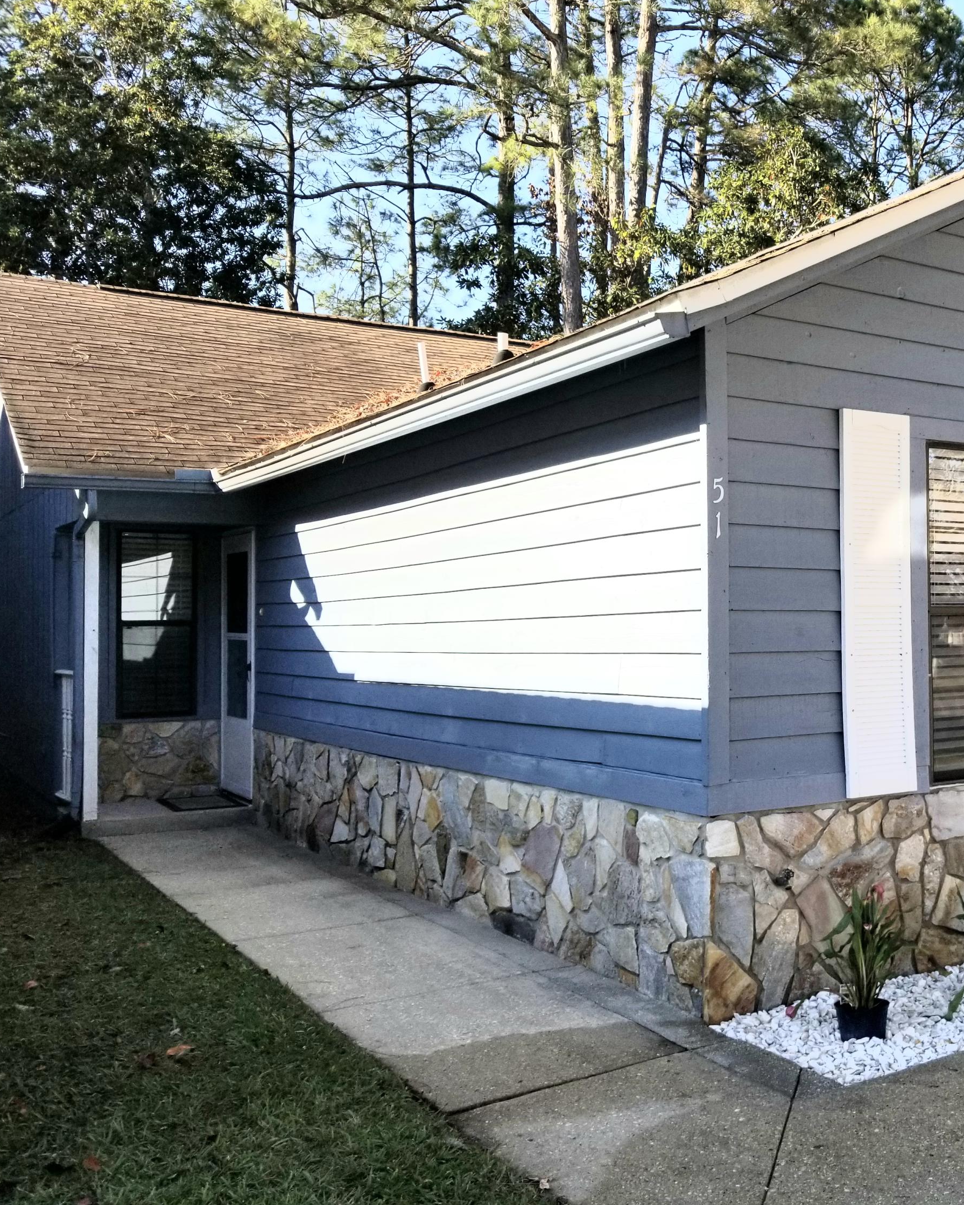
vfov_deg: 52.8
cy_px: 601
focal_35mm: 34
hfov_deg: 41.3
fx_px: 1213
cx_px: 784
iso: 50
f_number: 1.7
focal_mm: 4.3
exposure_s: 1/1156
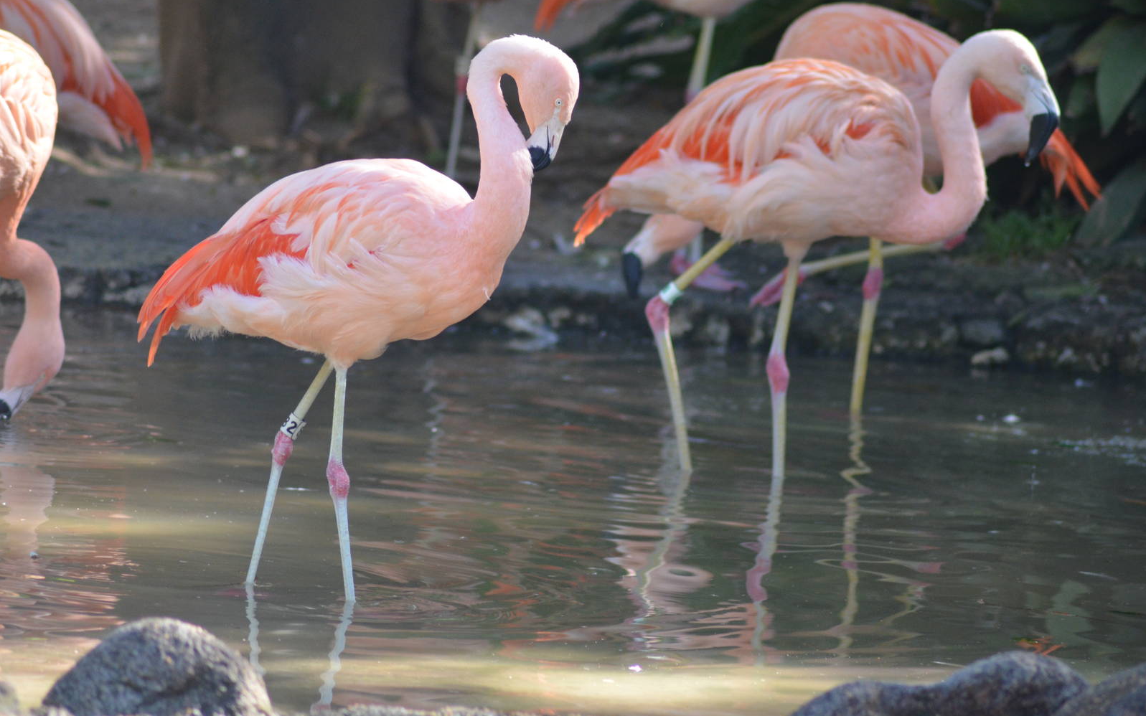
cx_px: 573
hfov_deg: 6.5
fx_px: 10025
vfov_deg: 4.1
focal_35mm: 321
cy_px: 343
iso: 1100
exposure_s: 1/500
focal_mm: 210
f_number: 4.8
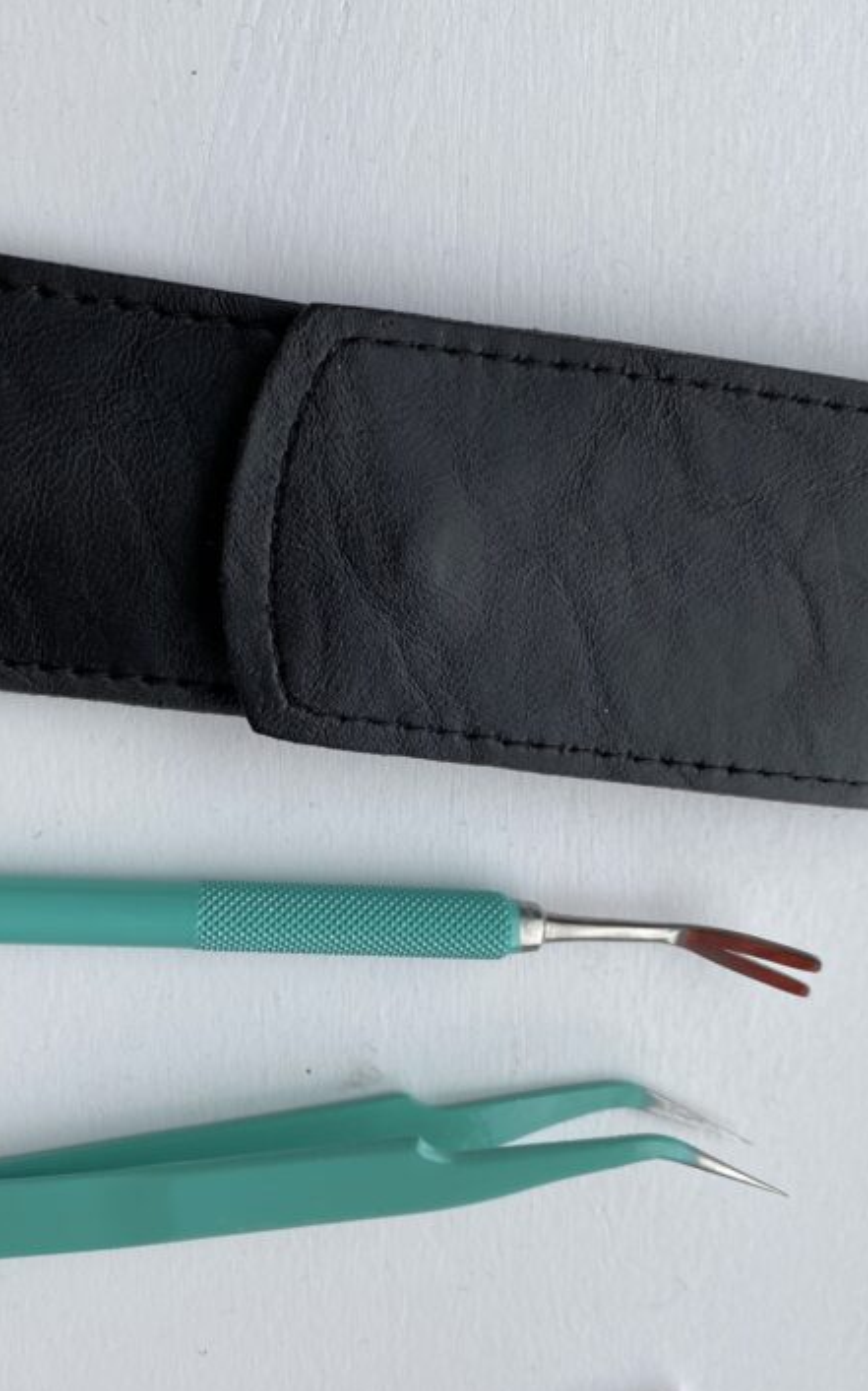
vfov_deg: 49.3
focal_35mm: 40
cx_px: 278
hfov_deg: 31.7
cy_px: 723
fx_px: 1515
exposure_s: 1/554
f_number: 1.8
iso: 32
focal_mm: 4.25
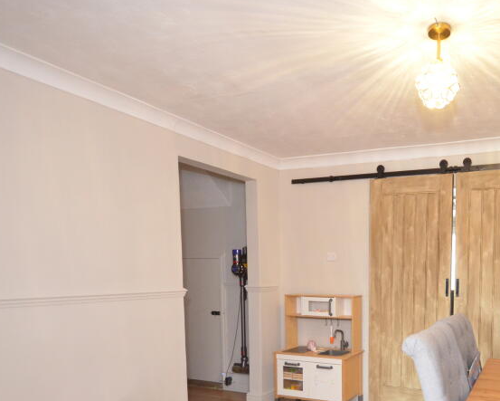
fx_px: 385
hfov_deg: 61.2
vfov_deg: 52.8
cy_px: 296
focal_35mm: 26
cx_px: 392
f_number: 4
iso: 2000
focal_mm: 10
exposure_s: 1/60
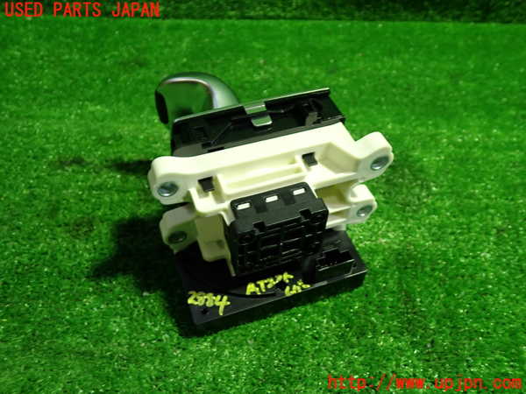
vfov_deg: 46.8
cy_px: 197
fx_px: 456
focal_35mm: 30
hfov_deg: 60.0
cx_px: 263
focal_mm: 5.4
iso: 200
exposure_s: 1/30
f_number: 2.3
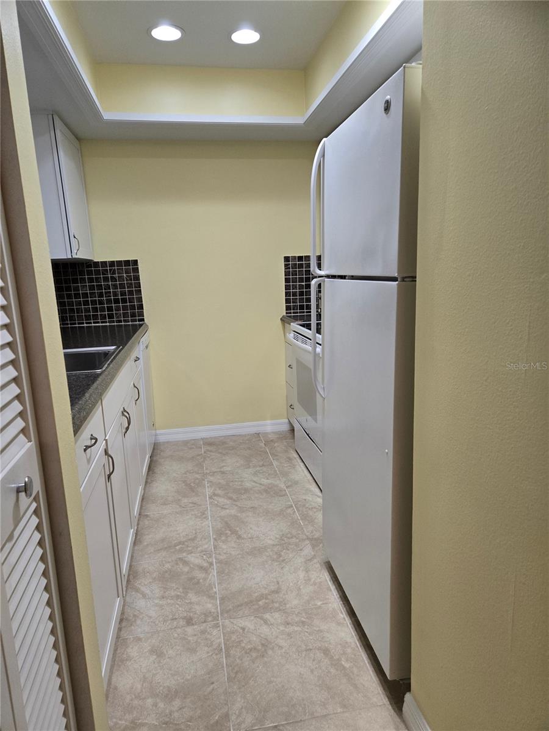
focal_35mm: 23
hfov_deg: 58.9
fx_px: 486
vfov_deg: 73.9
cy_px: 366
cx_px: 274
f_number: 1.8
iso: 250
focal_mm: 5.4
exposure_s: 1/120
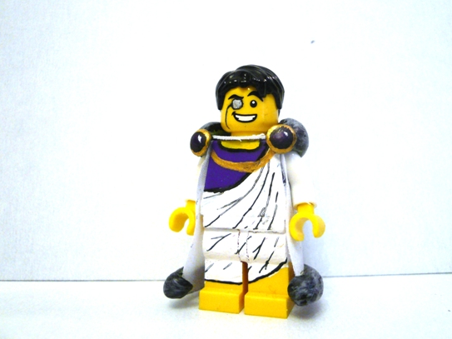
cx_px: 251
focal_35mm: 33
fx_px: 431
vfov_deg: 42.9
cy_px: 151
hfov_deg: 55.2
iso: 200
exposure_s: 1/15
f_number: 2.8
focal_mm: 4.6
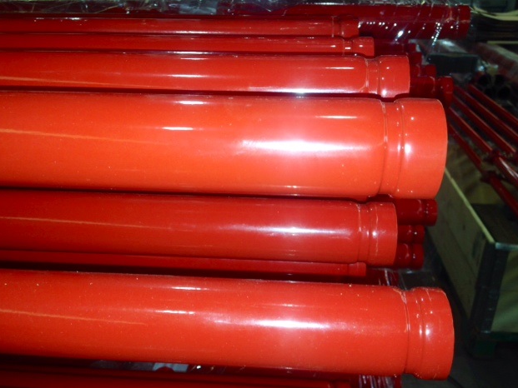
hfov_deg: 53.9
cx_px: 259
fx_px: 509
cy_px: 199
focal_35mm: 34
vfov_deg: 41.8
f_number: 2.4
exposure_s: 1/20
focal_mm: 4.12
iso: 50
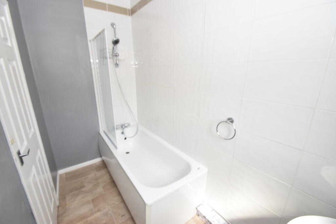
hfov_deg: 100.4
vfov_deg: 77.3
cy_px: 112
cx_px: 168
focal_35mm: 15
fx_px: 140
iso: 720
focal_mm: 10
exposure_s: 1/200
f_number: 5
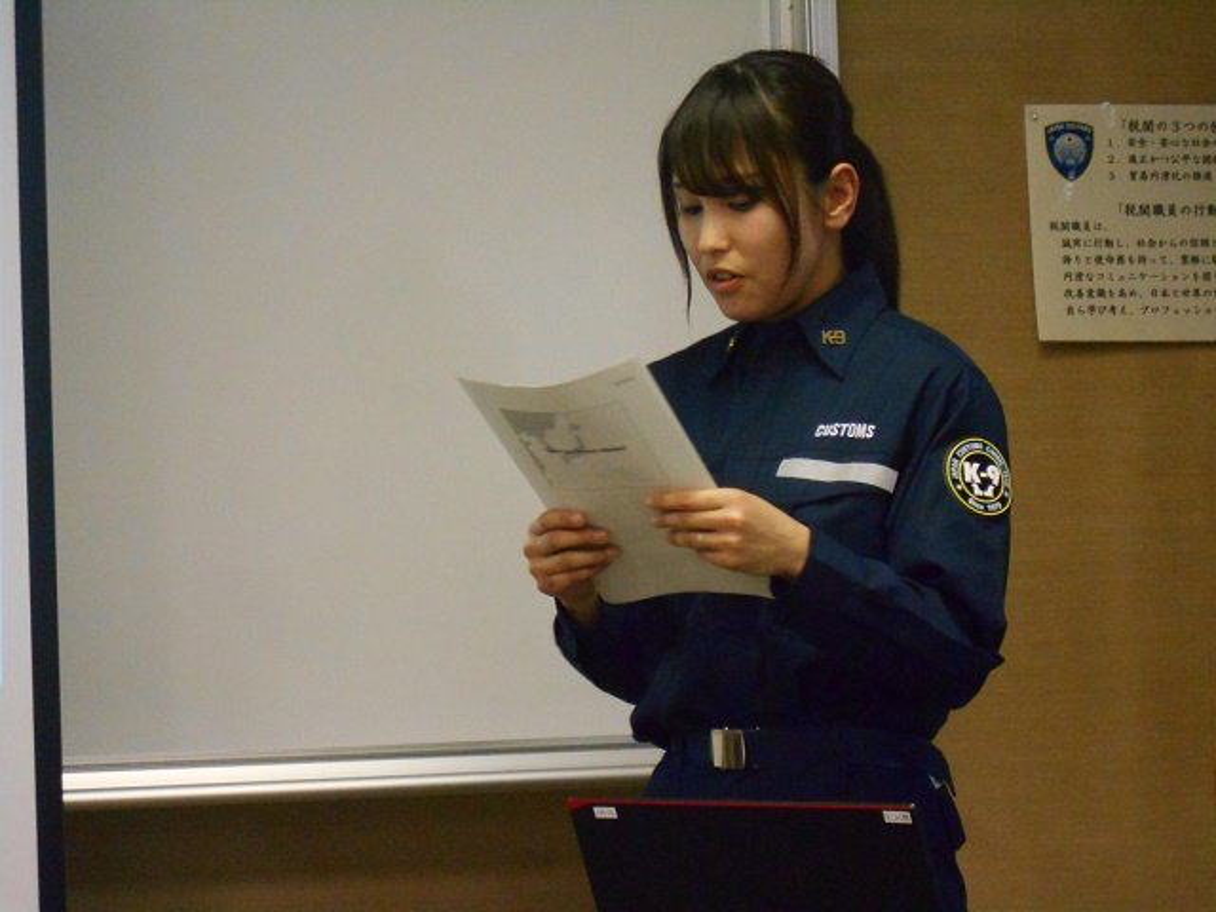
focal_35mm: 130
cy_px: 456
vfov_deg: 11.4
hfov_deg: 15.2
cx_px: 608
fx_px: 4567
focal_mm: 23
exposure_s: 1/25
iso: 800
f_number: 6.5
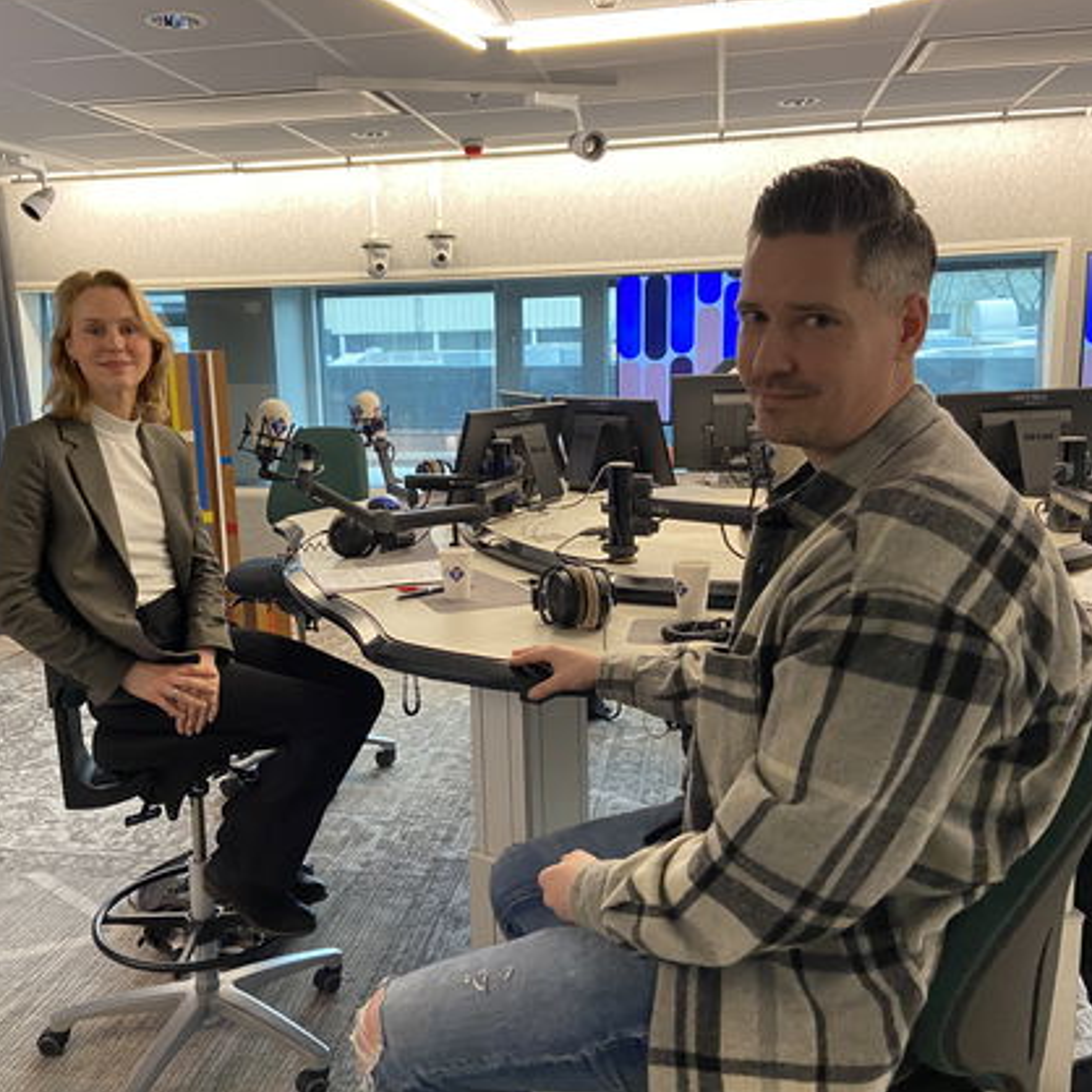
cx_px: 496
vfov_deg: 52.5
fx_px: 1106
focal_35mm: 31
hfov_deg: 52.5
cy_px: 541
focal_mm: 4.25
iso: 320
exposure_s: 1/51
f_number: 1.8
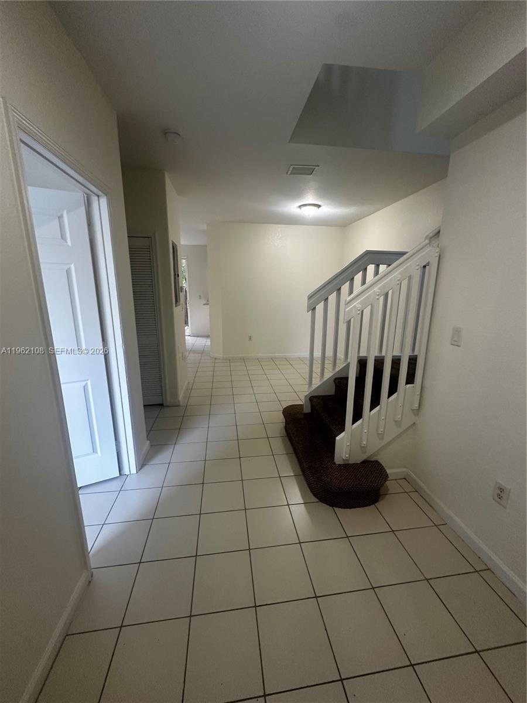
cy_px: 352
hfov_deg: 85.7
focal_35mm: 14
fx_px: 284
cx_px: 264
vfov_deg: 102.1
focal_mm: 2.22
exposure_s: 1/60
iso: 200
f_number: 2.2
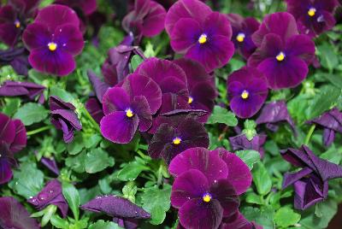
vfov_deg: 22.7
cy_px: 114
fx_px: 571
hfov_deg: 33.4
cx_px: 171
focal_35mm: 60
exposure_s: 1/60
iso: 200
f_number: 5.3
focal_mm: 40
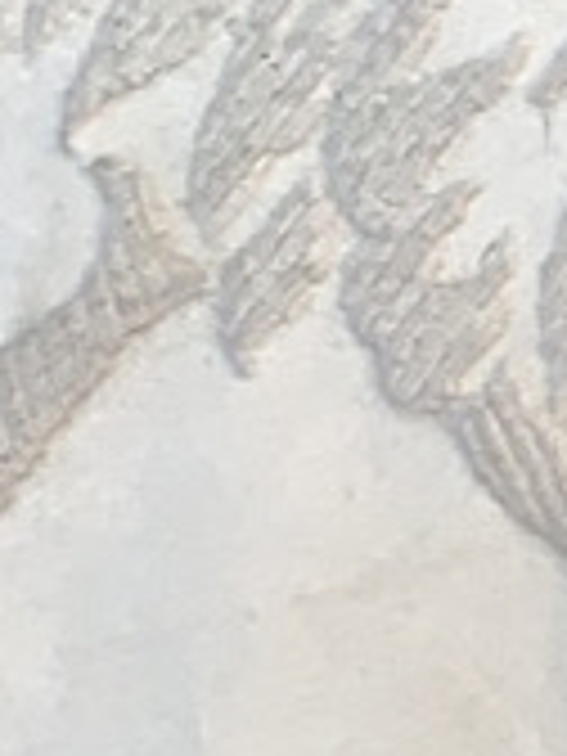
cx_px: 1786
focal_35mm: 167
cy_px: -756
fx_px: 3647
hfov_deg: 7.6
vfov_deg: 10.8
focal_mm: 4.25
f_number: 1.8
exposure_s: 1/100
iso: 40
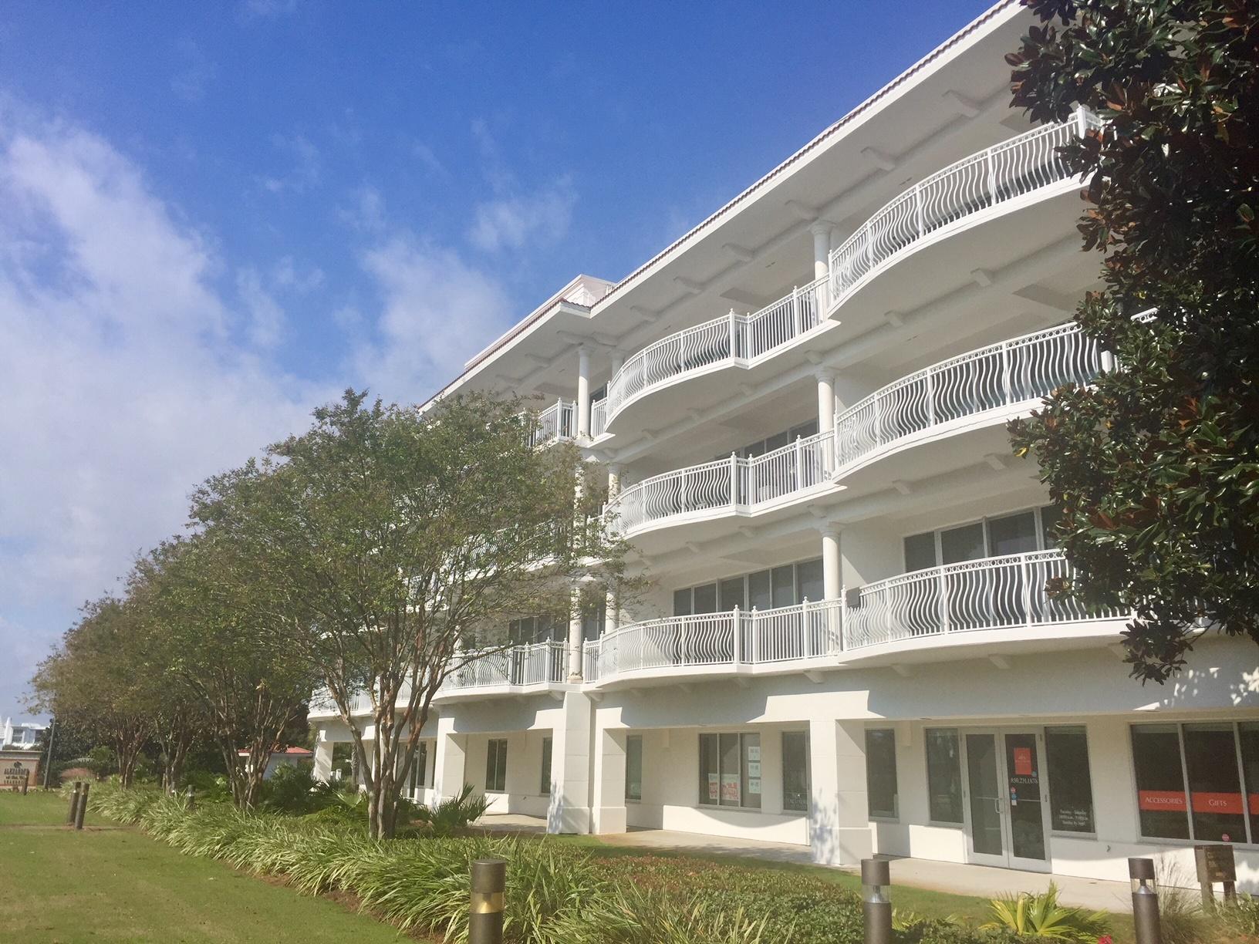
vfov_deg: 48.2
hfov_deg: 61.7
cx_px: 630
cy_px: 472
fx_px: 1055
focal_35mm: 29
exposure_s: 1/3597
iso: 32
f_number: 2.2
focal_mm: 4.15
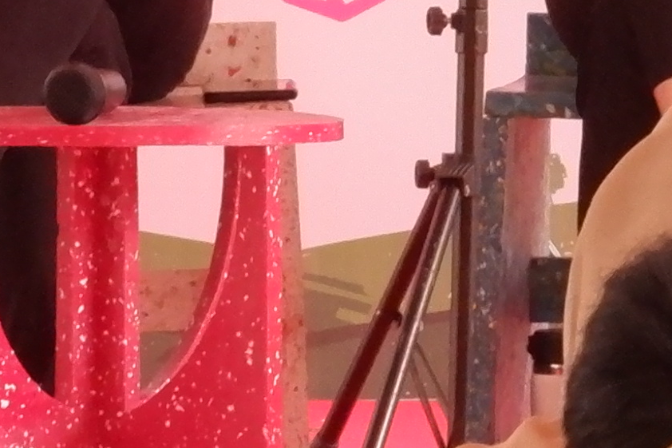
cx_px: 461
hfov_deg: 1.8
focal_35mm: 1147
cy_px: -557
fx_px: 21405
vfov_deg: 1.2
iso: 3200
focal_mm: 107.3
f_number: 14
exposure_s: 1/60
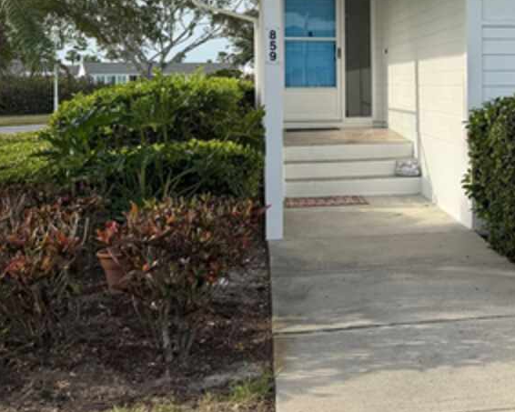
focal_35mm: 53
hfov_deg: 34.2
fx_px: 808
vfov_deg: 28.0
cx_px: 418
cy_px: 81
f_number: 1.78
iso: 80
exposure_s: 1/2959
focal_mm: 6.76
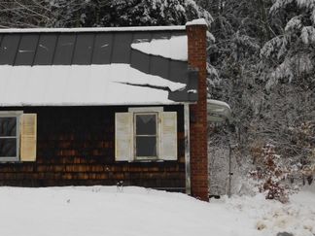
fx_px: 928
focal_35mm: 102
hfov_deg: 19.1
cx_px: 80
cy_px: 112
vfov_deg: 14.5
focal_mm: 11.7
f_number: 4.2
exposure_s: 1/250
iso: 125
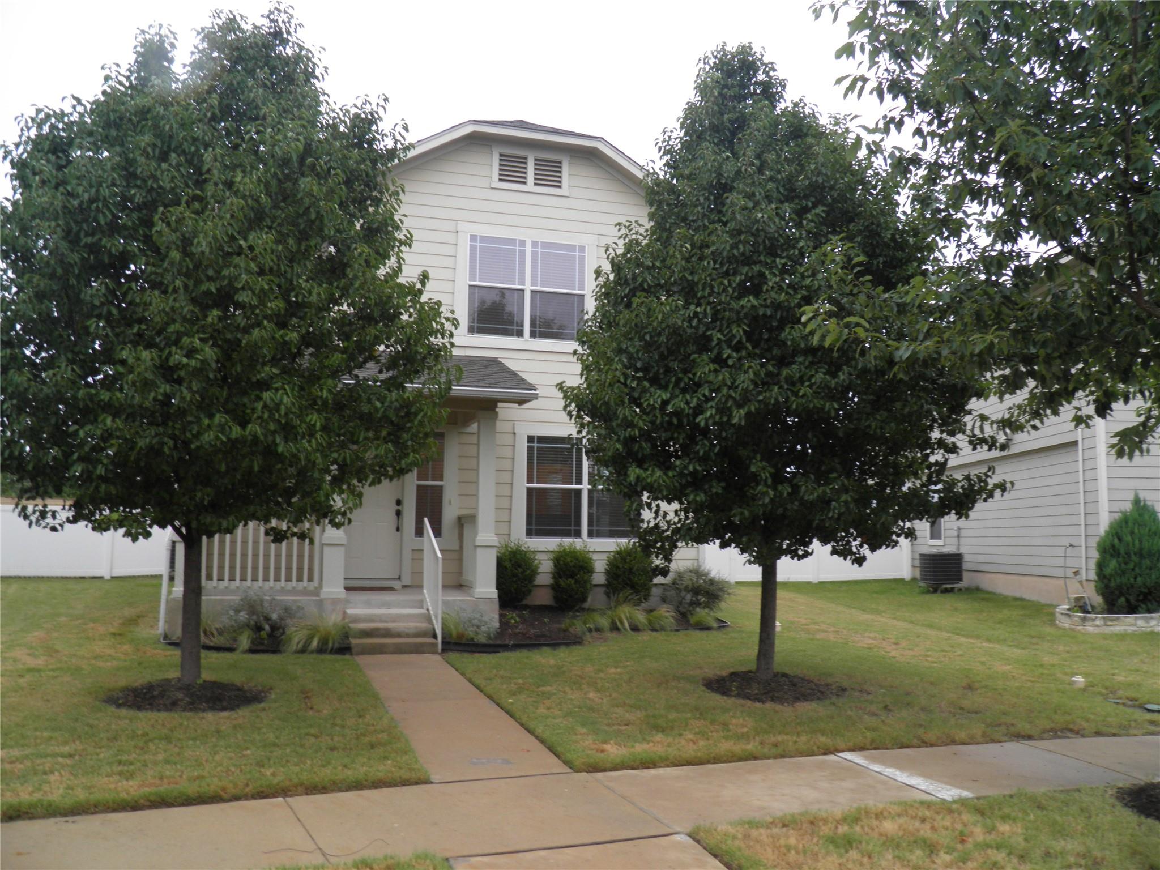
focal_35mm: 28
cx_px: 580
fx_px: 938
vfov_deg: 49.7
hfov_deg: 63.4
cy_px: 435
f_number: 2.8
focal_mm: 4.9
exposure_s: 1/30
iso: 64
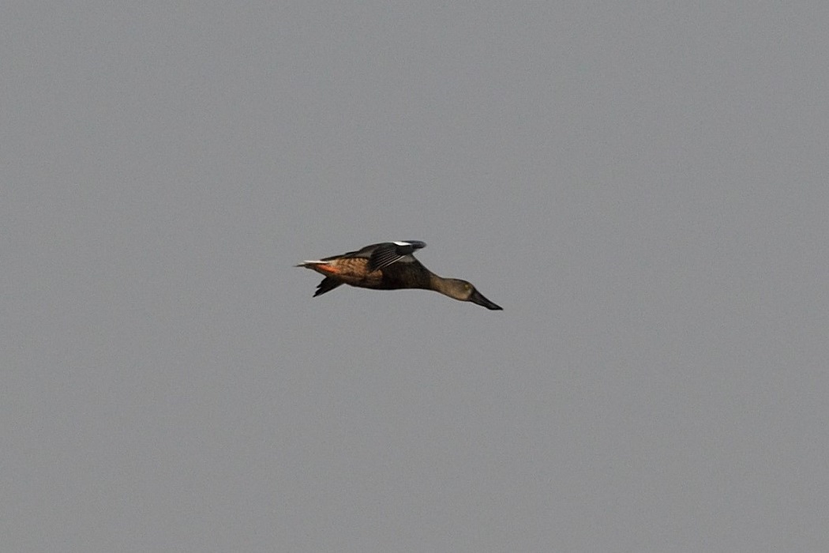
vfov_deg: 1.4
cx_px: 414
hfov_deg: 2.1
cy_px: 276
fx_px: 23026
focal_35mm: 1000
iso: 220
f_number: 7.1
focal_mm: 500
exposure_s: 1/2000
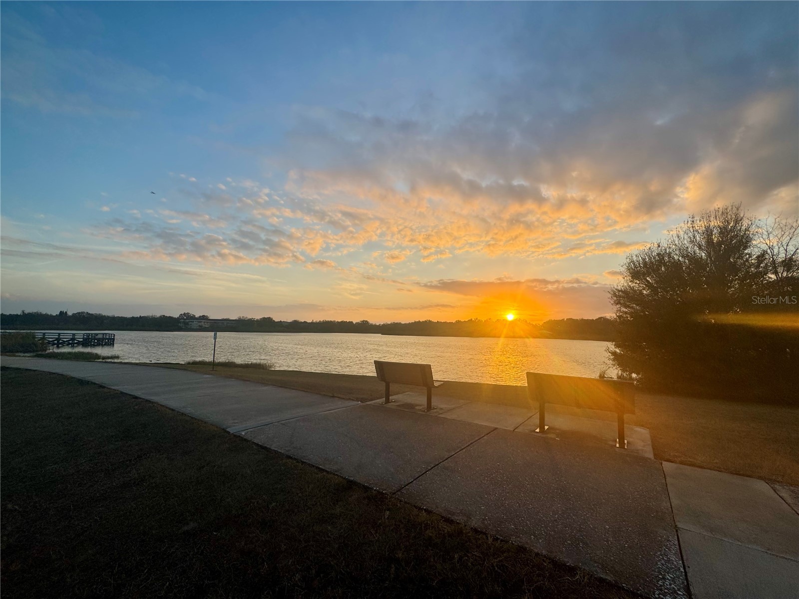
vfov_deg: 85.7
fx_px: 323
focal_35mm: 14
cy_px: 300
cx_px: 400
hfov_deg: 102.1
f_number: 2.2
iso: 50
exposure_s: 1/1217
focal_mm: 2.22
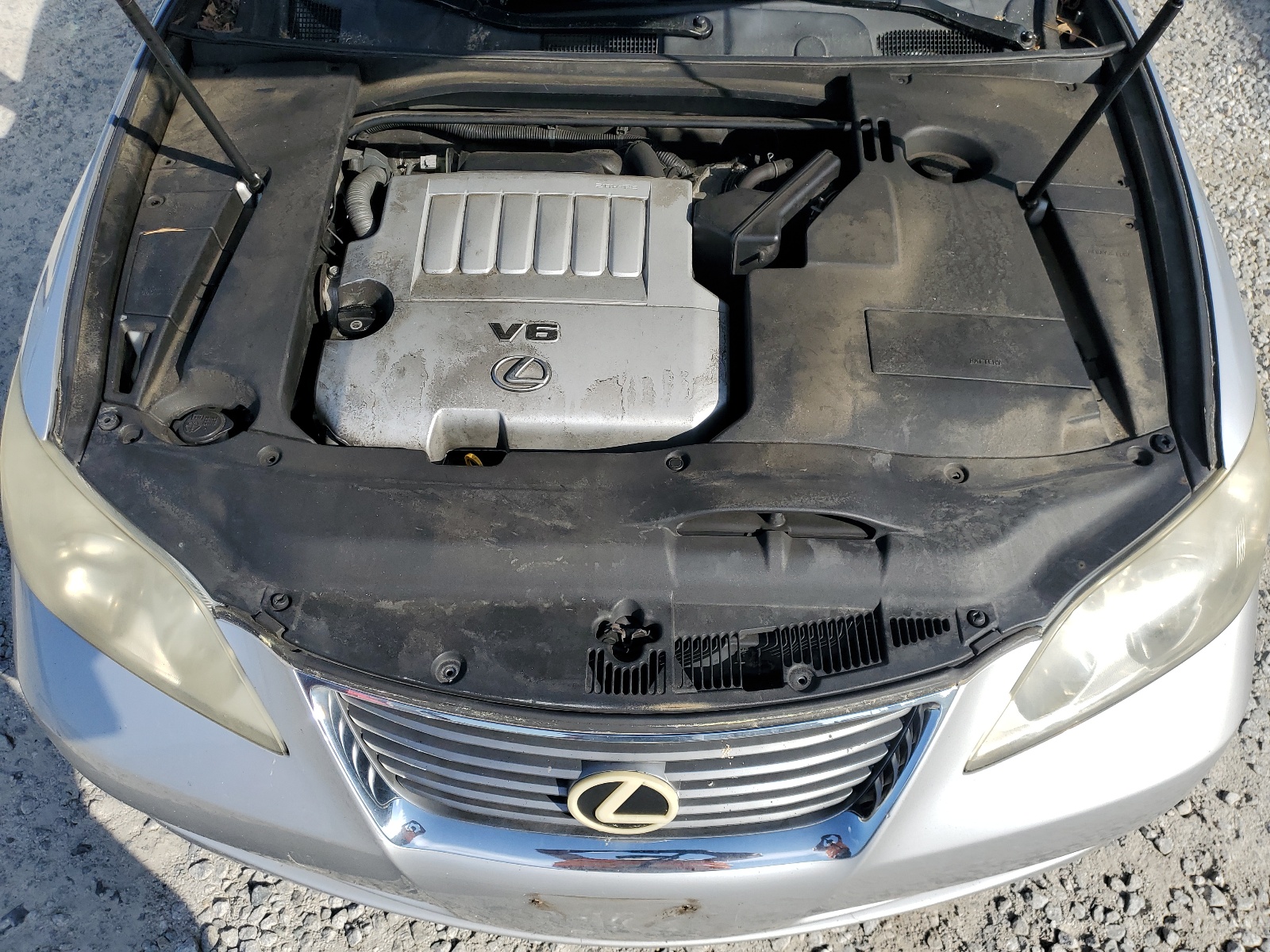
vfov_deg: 53.1
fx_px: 954
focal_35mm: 26
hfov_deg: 67.3
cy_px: 476
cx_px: 635
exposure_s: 1/3333
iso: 50
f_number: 1.5
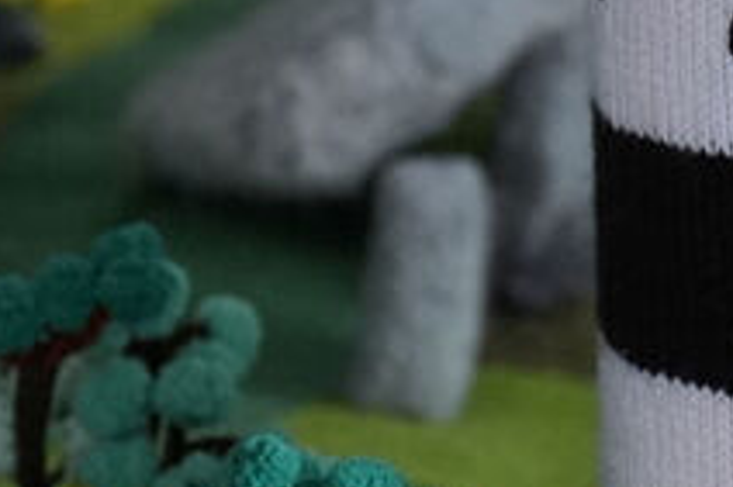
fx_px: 12329
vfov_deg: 2.3
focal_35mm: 606
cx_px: 920
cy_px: -262
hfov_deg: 3.4
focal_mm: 107
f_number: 2.8
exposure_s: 1/500
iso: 2000
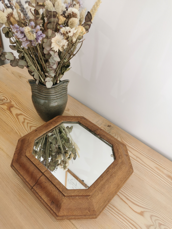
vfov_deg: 65.3
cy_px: 114
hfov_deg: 51.4
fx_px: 179
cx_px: 86
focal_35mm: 27
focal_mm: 5.58
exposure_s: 1/100
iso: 50
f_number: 1.8
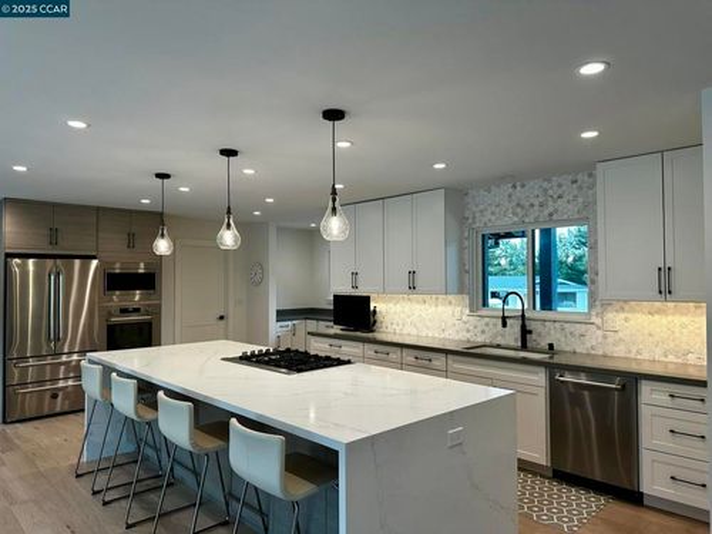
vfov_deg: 56.8
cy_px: 267
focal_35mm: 24
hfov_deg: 71.6
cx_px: 356
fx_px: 494
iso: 125
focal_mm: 6.86
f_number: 1.78
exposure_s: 1/120
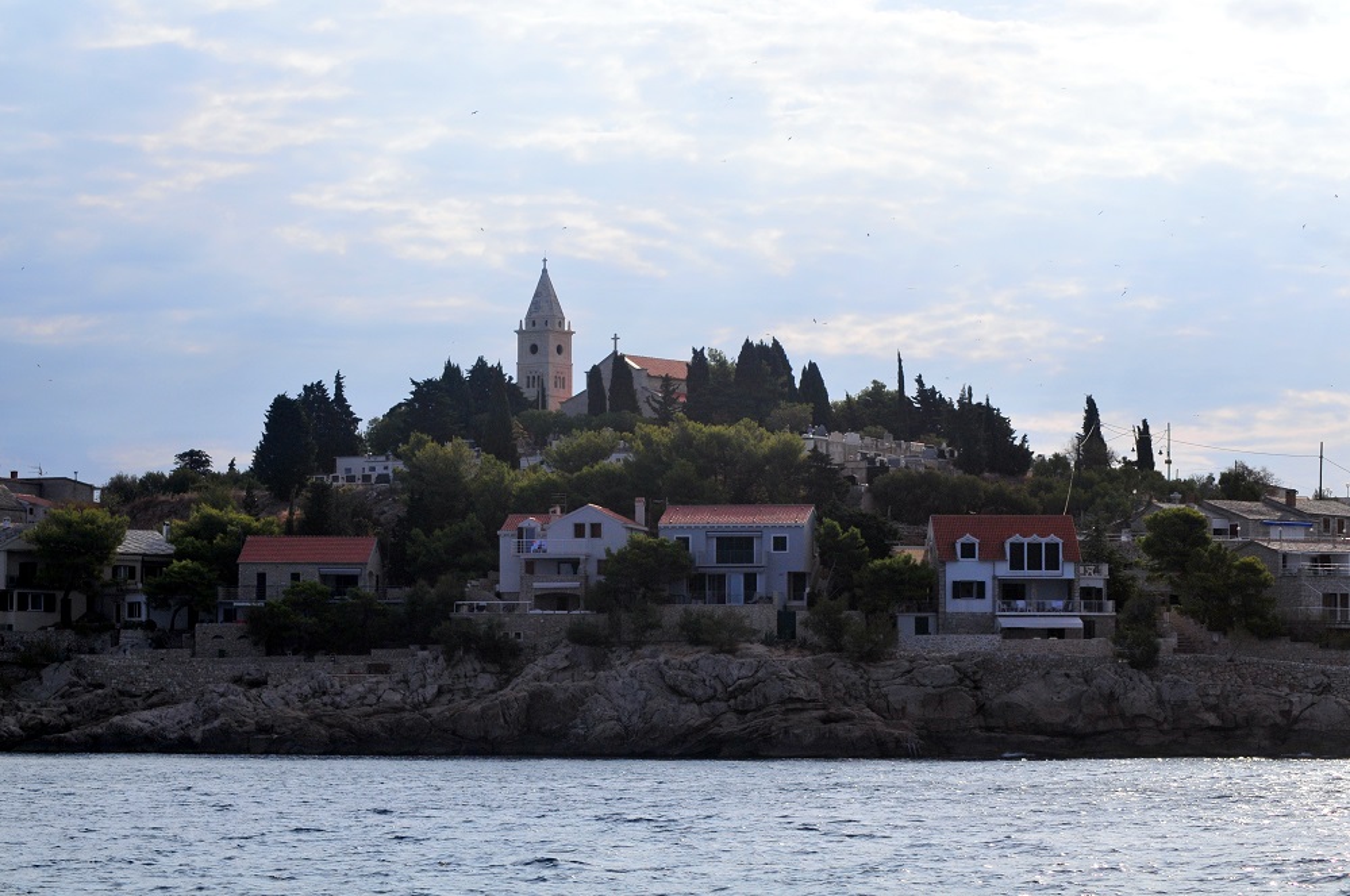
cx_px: 675
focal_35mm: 105
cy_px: 448
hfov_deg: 19.5
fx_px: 3932
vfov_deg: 13.0
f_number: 6.3
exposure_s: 1/2500
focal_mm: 70
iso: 320
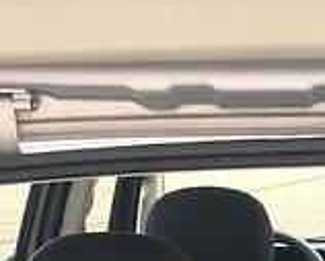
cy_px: 540
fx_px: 1378
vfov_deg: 10.0
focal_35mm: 143
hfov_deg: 13.2
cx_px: 362
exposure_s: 1/100
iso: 40
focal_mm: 4.2
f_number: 2.2
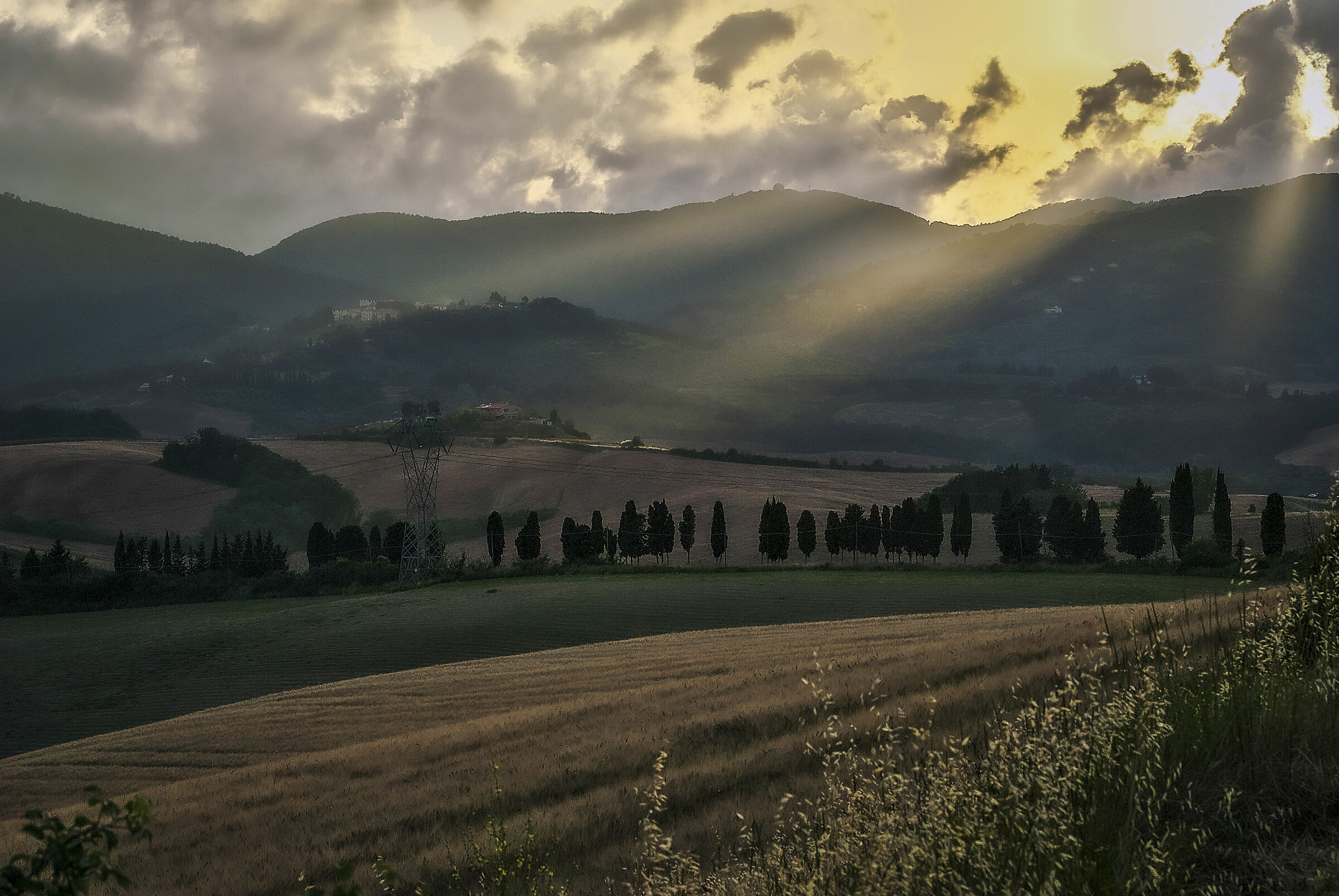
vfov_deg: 25.8
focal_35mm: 52
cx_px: 670
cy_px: 448
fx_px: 1955
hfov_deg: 37.8
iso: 100
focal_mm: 35
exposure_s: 1/320
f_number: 3.5
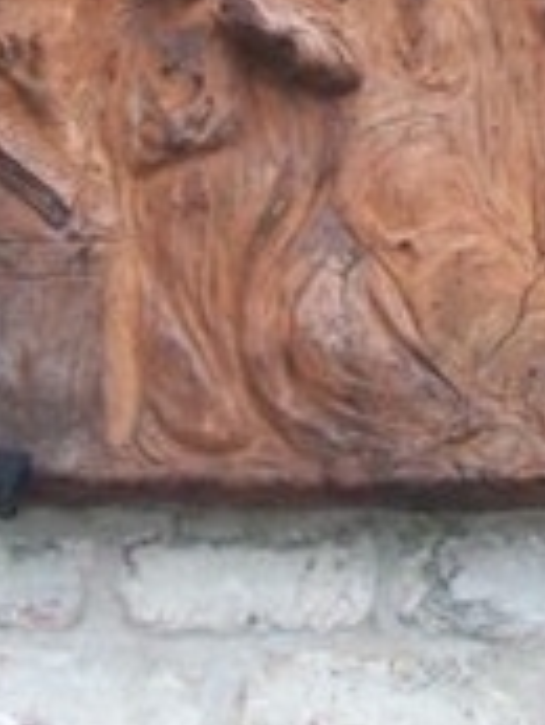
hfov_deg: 8.4
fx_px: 3627
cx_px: 834
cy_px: -503
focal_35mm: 173
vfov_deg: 10.8
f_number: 3.6
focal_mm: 8.8
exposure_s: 1/100
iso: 80
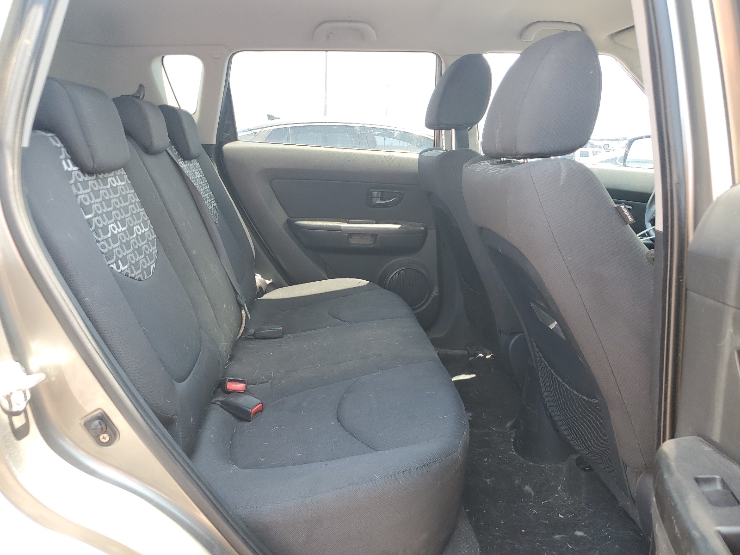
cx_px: 370
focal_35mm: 26
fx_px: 556
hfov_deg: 67.3
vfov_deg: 53.1
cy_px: 278
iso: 51
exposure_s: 1/120
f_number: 1.5
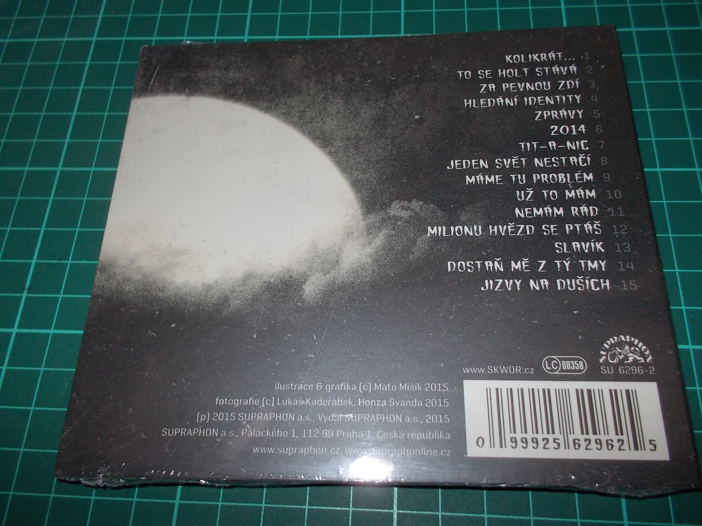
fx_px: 588
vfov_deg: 48.2
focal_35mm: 29
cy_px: 263
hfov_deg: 61.7
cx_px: 351
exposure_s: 1/30
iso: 200
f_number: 3.3
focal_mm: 4.1
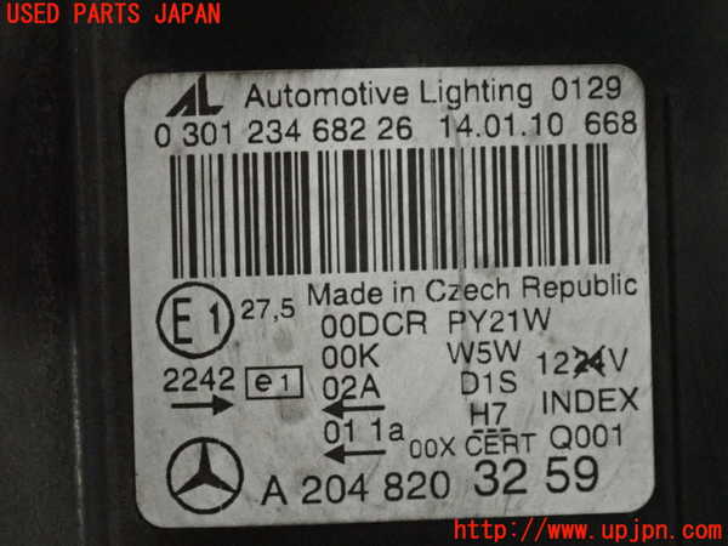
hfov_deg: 19.6
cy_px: 273
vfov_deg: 14.8
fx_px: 2103
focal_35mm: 100
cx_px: 364
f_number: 4.9
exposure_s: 1/125
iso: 3200
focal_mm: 18
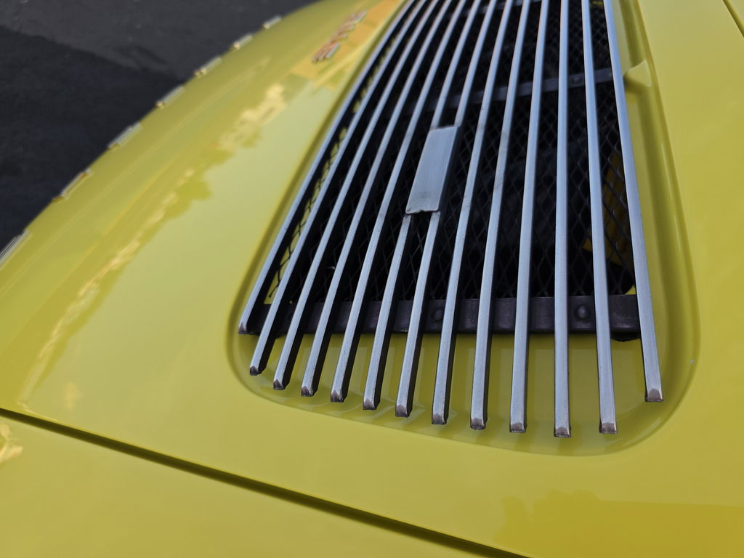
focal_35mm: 23
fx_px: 494
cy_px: 279
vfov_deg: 58.9
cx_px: 372
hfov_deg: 73.9
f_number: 1.7
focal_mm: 6.3
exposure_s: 1/1418
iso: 80
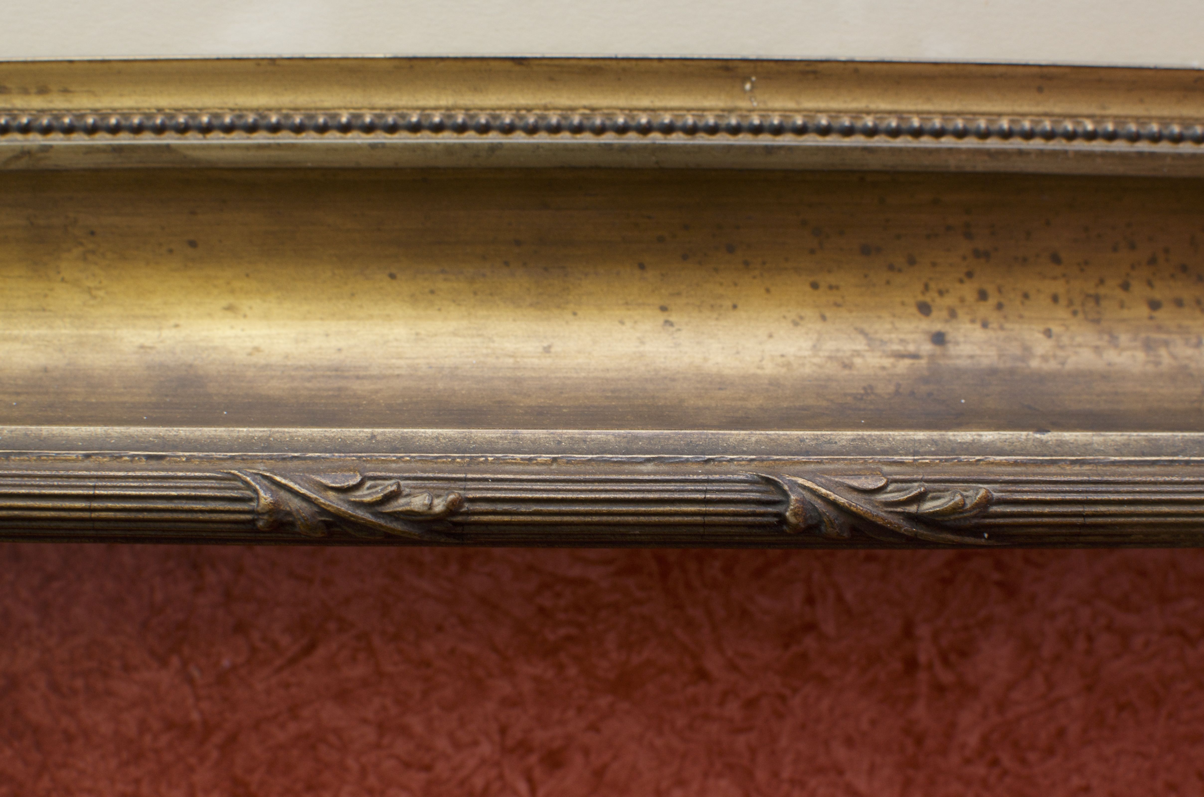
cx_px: 602
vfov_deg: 25.6
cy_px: 398
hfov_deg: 37.9
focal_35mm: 52
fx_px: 1752
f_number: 5.6
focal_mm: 35
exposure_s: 1/125
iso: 640
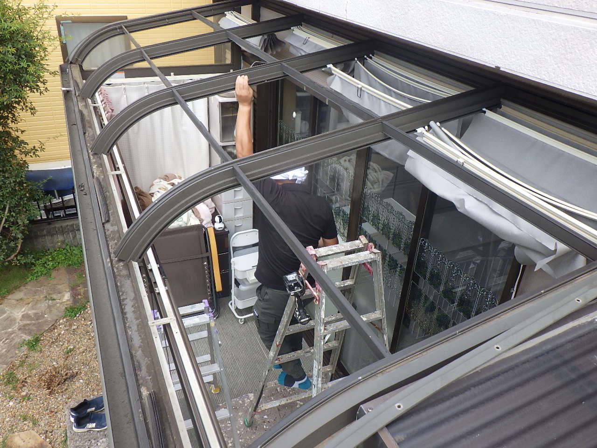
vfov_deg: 49.7
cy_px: 224
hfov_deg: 63.4
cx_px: 298
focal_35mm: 28
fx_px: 483
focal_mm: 5
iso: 125
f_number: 4.2
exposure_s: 1/250
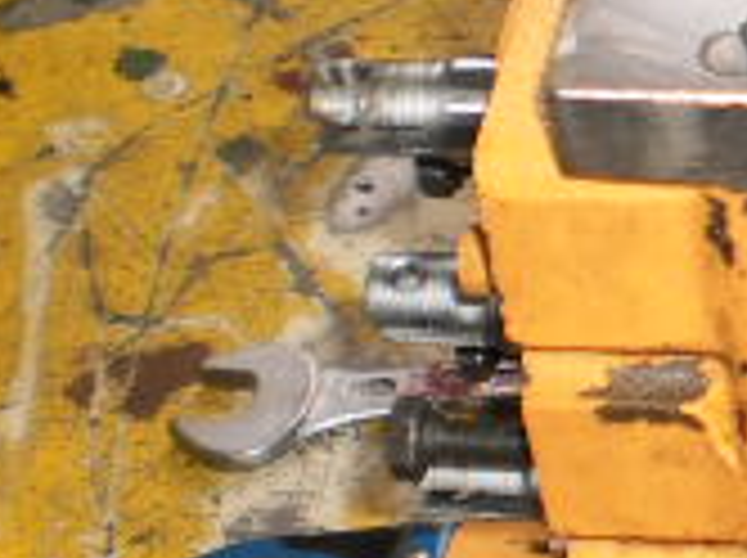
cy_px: 54
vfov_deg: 10.6
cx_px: 1116
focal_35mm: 139
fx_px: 2995
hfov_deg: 13.4
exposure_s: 1/30
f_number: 3.1
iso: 125
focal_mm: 6.3
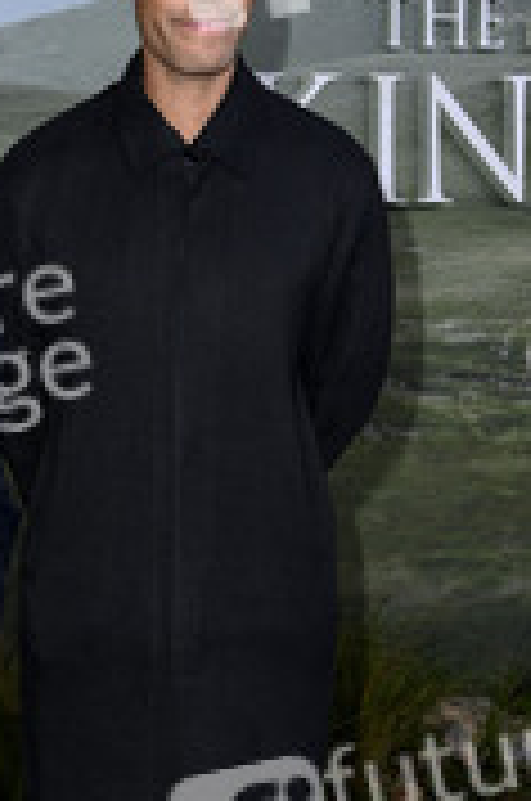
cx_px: -9
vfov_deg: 18.8
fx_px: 2399
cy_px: 598
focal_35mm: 108
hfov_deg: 12.5
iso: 640
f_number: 5.6
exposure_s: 1/250
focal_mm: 48
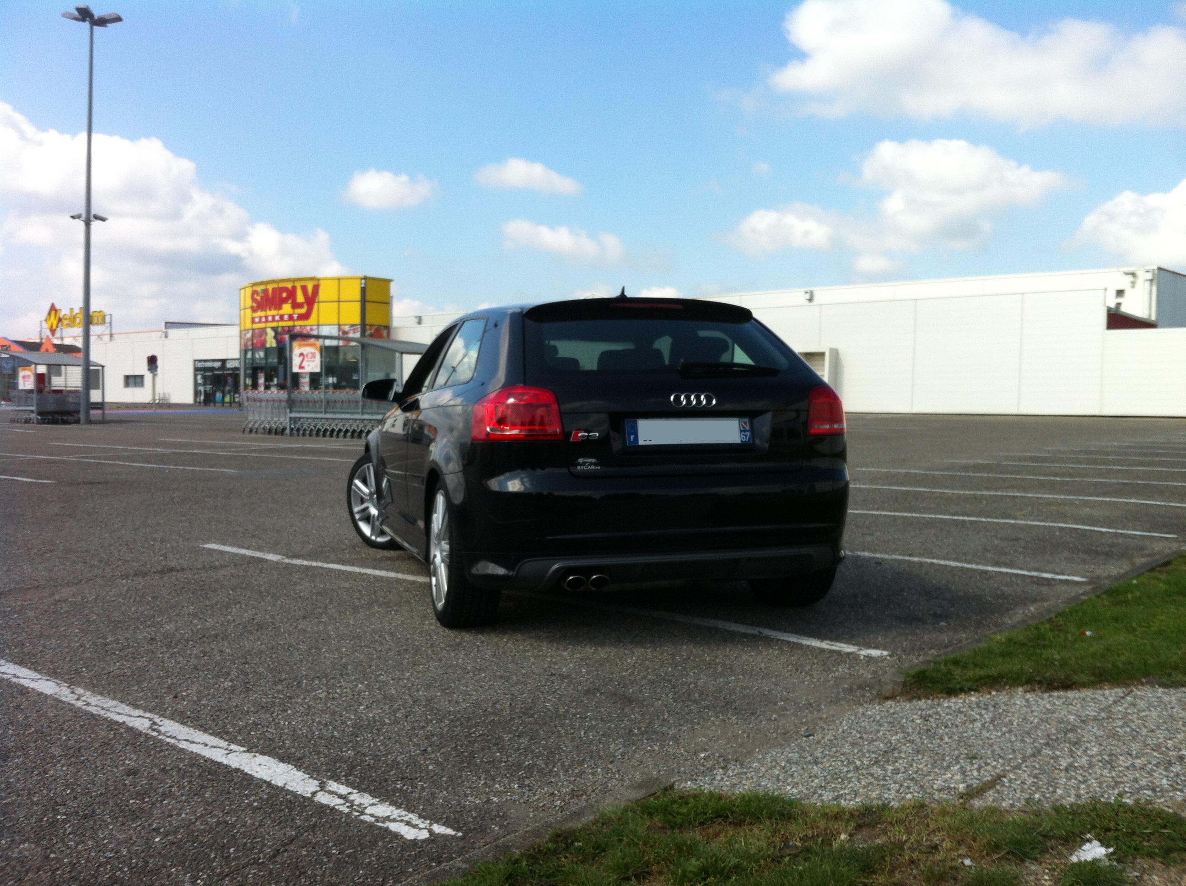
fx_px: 1197
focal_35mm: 35
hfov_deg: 52.7
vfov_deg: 40.6
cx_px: 593
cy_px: 443
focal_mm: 3.85
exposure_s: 1/1160
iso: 80
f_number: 2.8
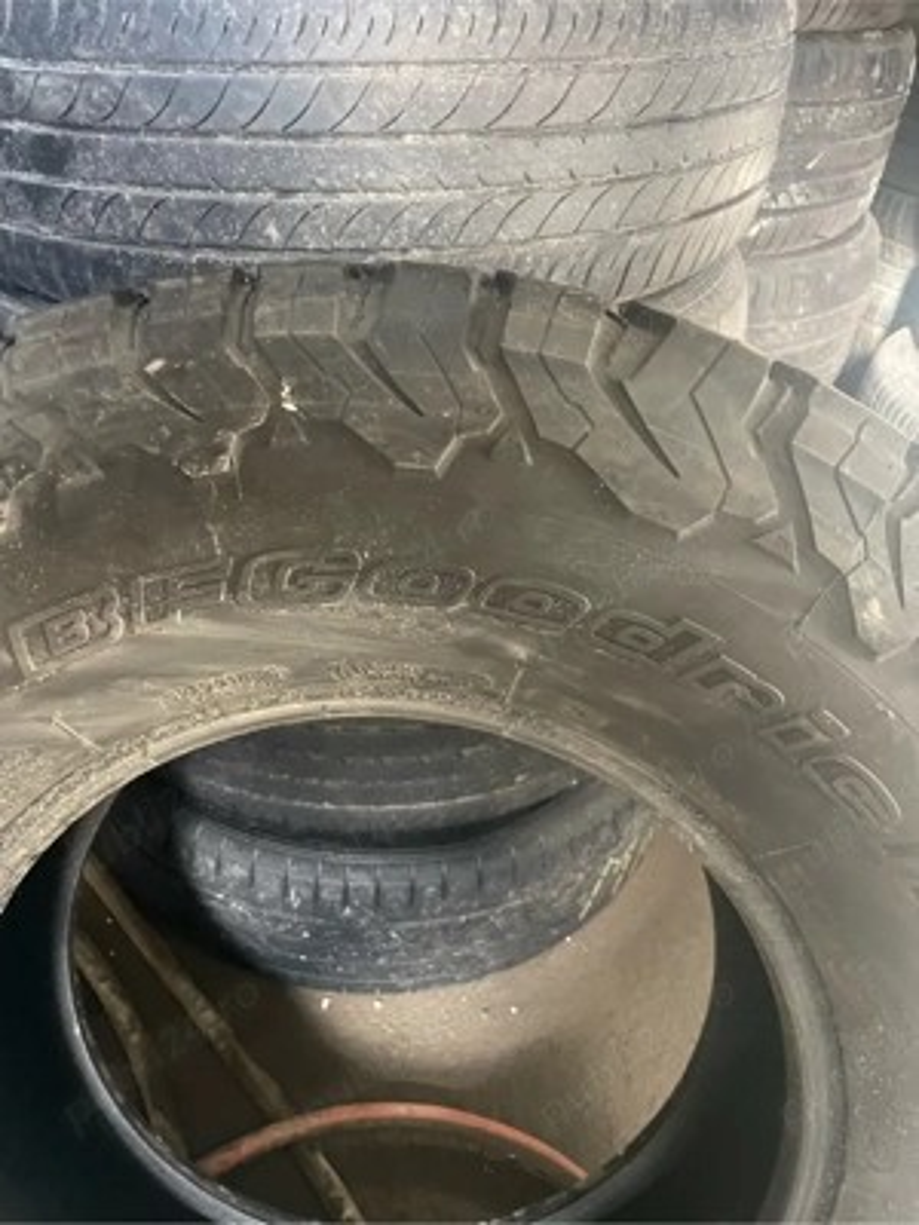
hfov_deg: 53.1
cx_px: 460
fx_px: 920
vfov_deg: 67.3
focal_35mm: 26
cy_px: 612
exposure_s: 1/30
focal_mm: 4.2
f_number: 1.6
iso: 640
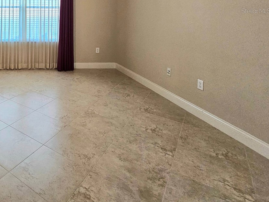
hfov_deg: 56.7
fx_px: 194
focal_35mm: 25
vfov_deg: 47.7
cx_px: 13
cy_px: 11
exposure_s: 1/77.5
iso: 250
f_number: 2.2
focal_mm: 2.2
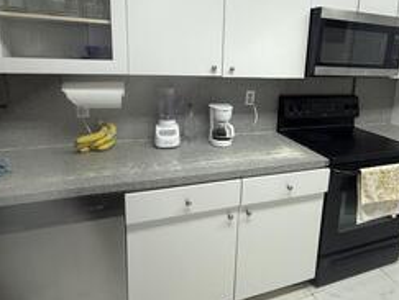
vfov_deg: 58.0
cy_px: 107
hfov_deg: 73.2
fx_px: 266
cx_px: 235
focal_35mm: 23
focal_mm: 2.22
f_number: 2.2
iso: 250
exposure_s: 1/120
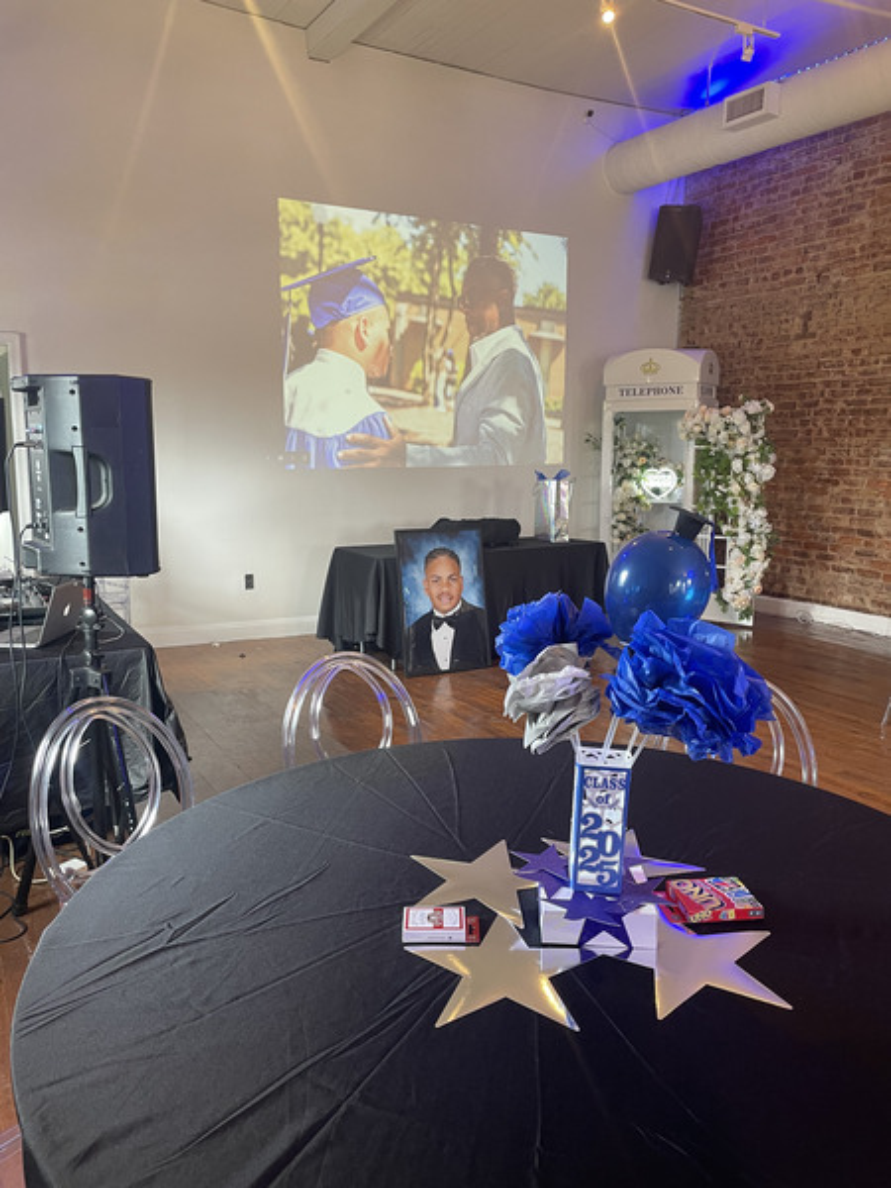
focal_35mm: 26
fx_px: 892
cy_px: 594
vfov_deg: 67.3
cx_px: 446
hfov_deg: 53.1
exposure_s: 1/60
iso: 100
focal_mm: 4.2
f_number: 1.6
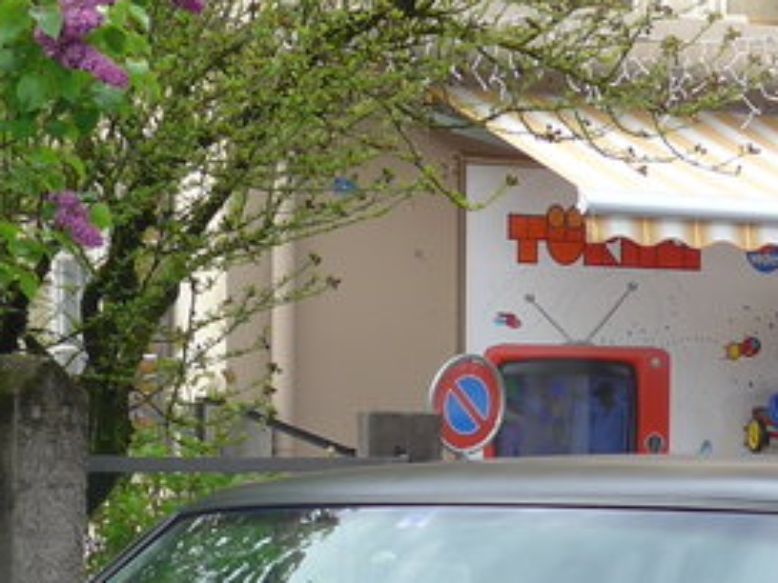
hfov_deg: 15.4
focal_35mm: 128
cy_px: 652
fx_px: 2877
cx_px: 277
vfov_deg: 11.4
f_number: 2.8
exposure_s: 1/250
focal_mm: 6
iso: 80
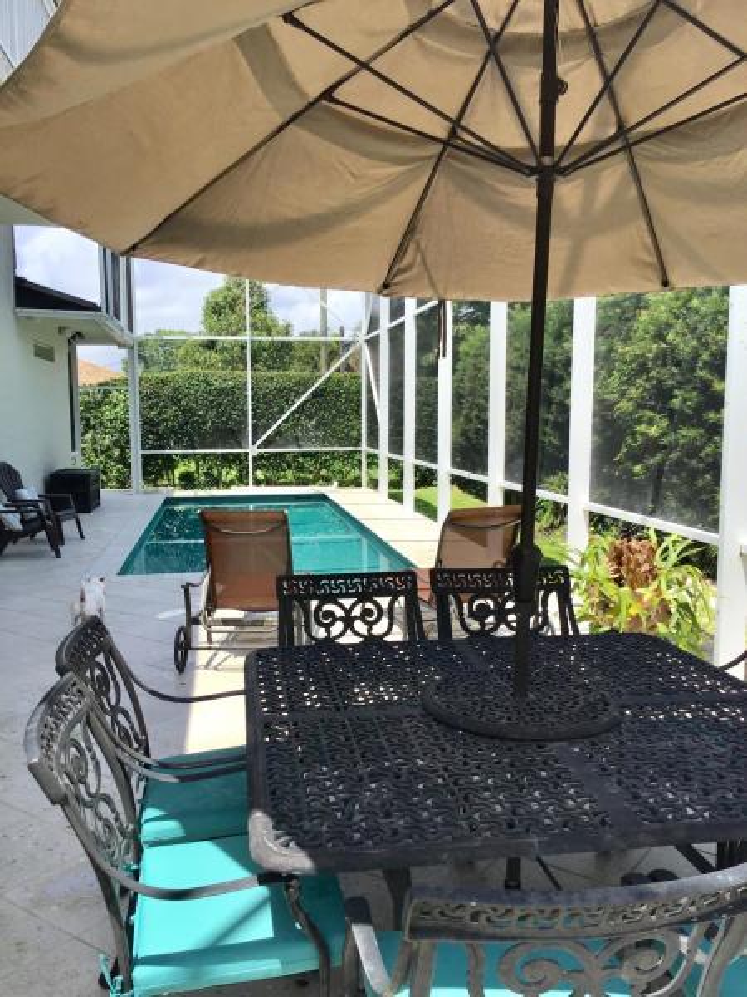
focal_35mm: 31
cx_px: 374
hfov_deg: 45.4
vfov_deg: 58.4
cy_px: 498
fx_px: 892
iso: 25
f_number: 2.4
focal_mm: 3.3
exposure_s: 1/637
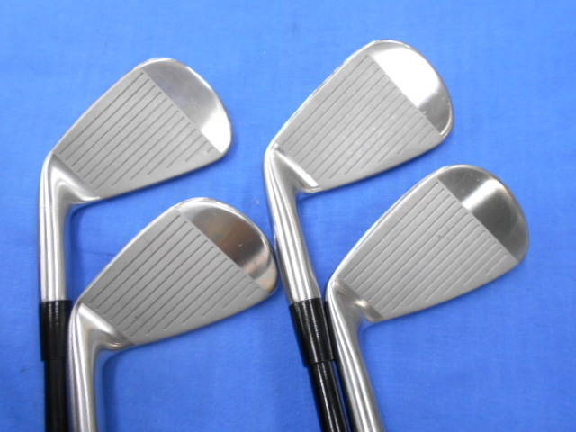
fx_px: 433
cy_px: 216
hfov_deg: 67.3
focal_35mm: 26
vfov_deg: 53.1
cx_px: 288
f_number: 3.2
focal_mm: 4.6
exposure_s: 1/30
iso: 220
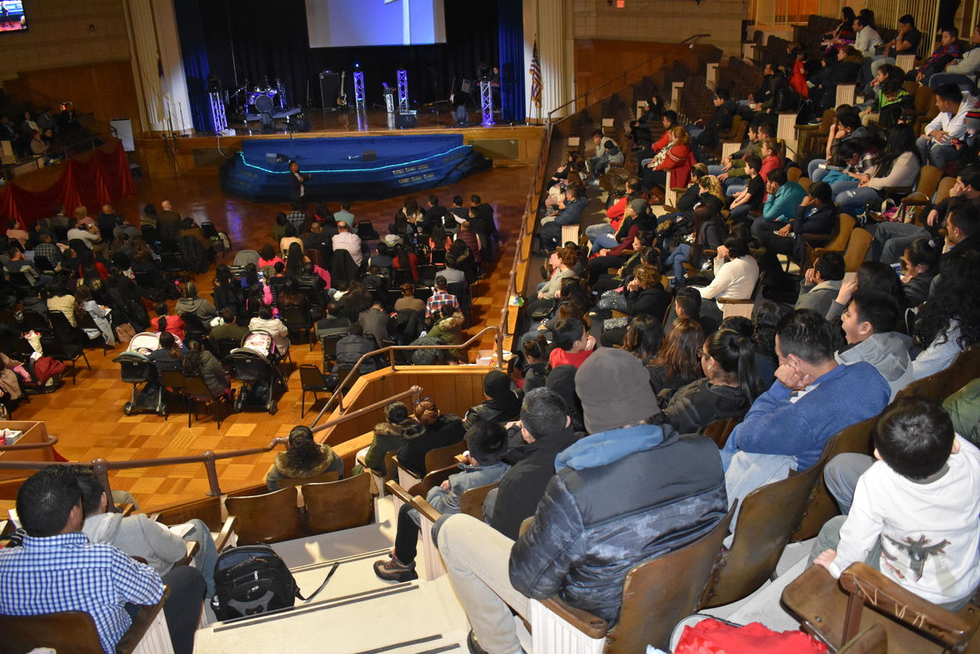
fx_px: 817
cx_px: 490
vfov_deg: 43.6
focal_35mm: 30
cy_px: 327
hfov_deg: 61.9
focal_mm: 20
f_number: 3.8
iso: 4000
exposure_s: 1/60
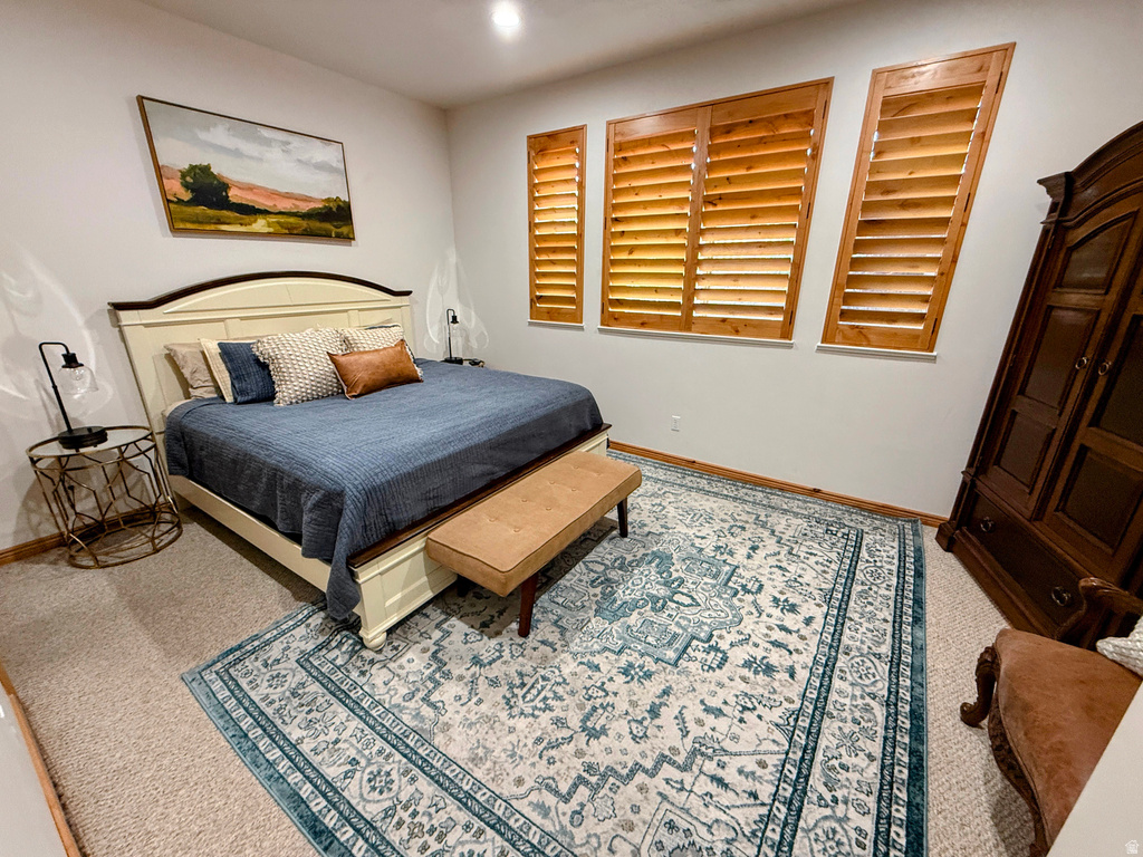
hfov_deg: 102.1
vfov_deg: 85.7
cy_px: 428
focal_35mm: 14
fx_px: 462
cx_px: 572
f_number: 2.2
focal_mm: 2.22
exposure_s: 1/60
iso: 400
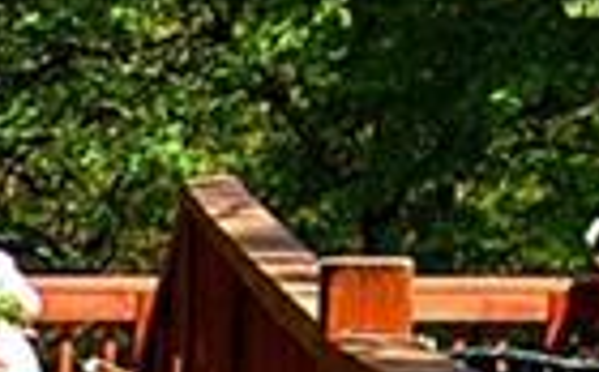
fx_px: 4201
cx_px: -847
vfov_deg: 4.8
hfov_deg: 7.6
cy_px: 1129
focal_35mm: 258
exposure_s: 1/320
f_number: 7.1
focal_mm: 23
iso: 200
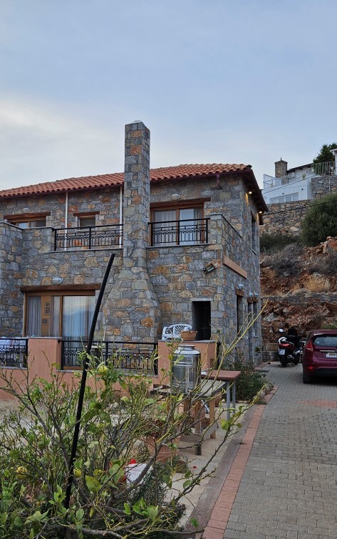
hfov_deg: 37.9
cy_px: 270
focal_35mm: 33
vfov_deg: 58.1
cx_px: 114
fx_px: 485
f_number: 1.8
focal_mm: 5.4
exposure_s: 1/104
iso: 25
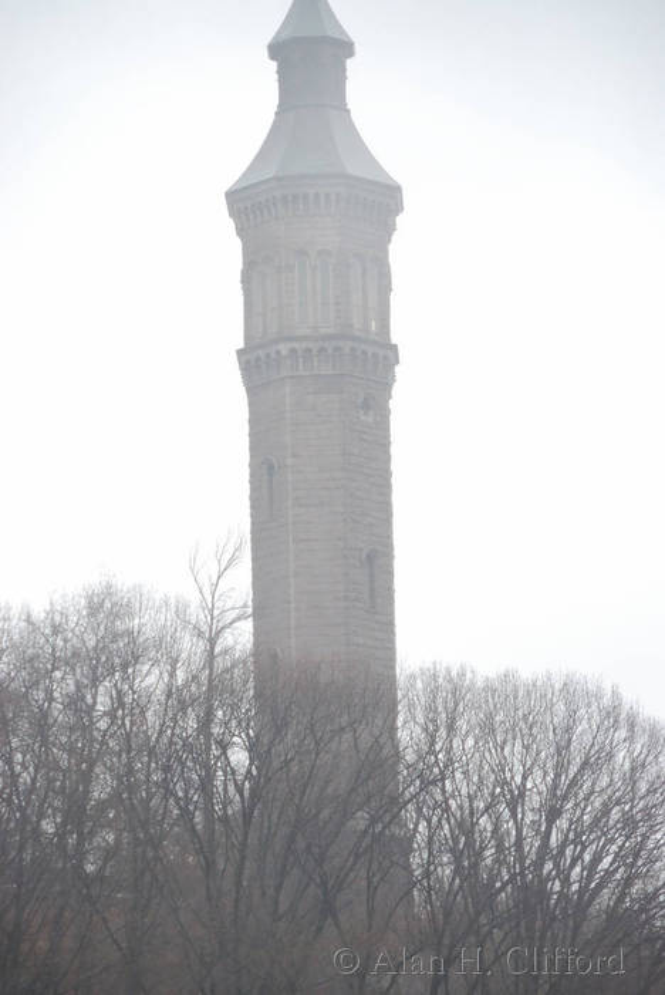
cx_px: 332
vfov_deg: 10.2
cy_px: 498
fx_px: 5599
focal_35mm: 202
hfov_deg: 6.8
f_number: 5.6
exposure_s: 1/200
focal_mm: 135
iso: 720
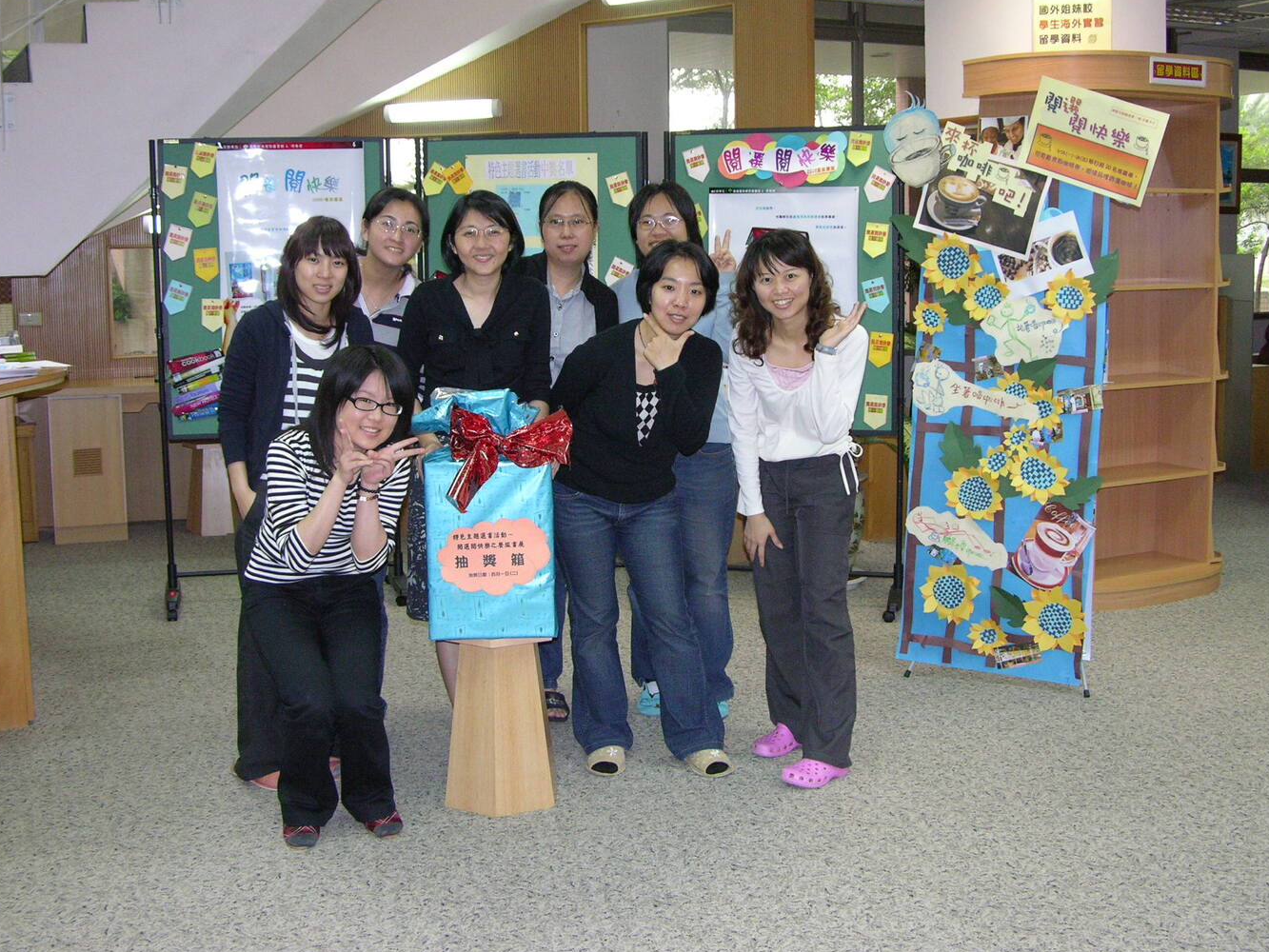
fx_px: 1540
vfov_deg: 34.3
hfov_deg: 44.8
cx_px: 641
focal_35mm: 42
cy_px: 392
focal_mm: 8.9
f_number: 2.8
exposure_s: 1/60.1
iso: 200
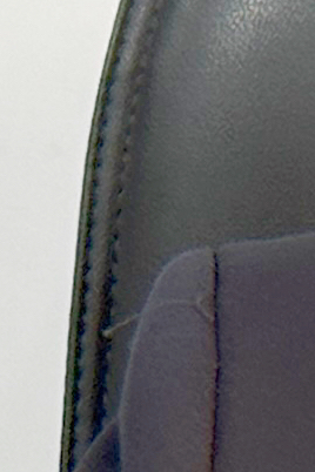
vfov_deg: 4.1
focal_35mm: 501
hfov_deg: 2.7
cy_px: 322
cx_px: 920
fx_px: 6575
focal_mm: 6.86
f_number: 1.78
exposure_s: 1/50
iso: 100
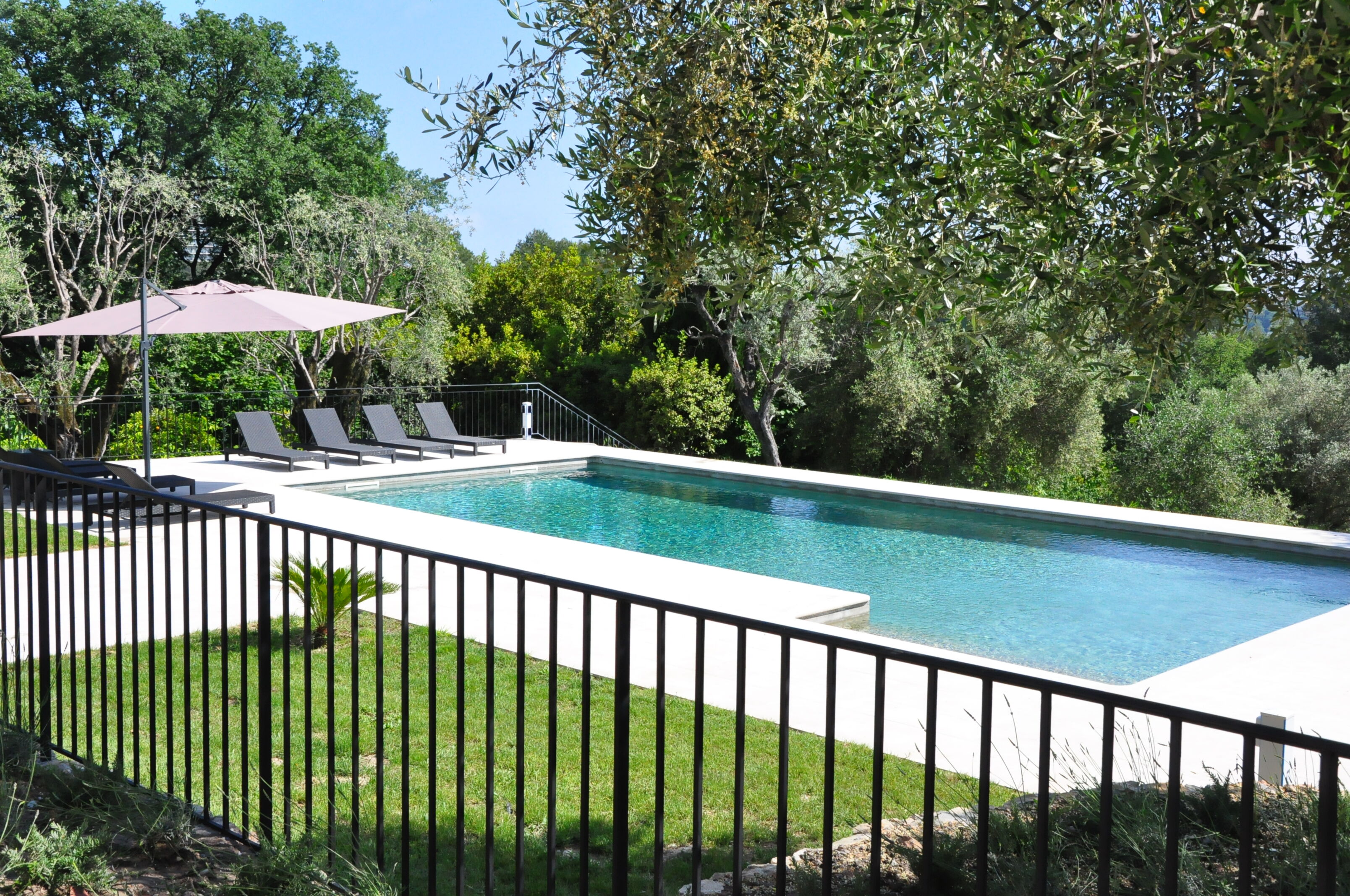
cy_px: 448
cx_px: 675
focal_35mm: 39
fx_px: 1461
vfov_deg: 34.1
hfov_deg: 49.6
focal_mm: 26
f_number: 14
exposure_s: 1/1600
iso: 1600
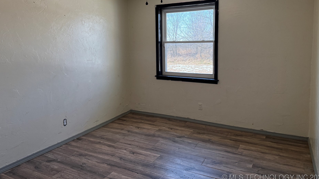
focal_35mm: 27
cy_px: 61
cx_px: 163
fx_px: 228
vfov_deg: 42.4
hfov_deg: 69.8
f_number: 1.78
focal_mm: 6.76
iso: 200
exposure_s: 1/235
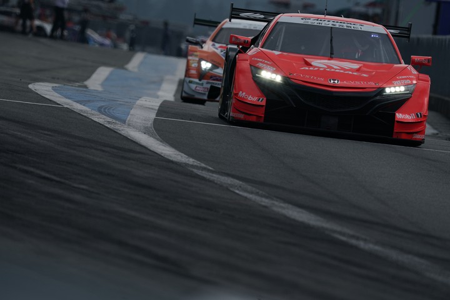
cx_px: 225
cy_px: 150
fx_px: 7499
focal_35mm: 600
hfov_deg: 3.4
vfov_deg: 2.3
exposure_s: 1/800
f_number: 9
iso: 200
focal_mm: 600
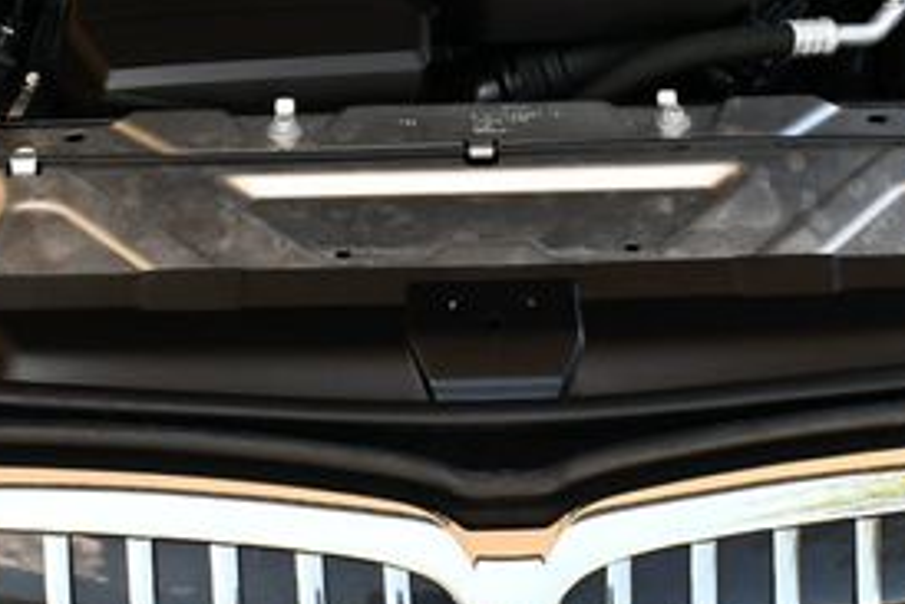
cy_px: 145
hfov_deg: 24.2
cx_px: 479
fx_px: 2113
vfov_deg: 16.2
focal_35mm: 84
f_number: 5.6
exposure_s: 1/250
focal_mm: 18
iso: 320
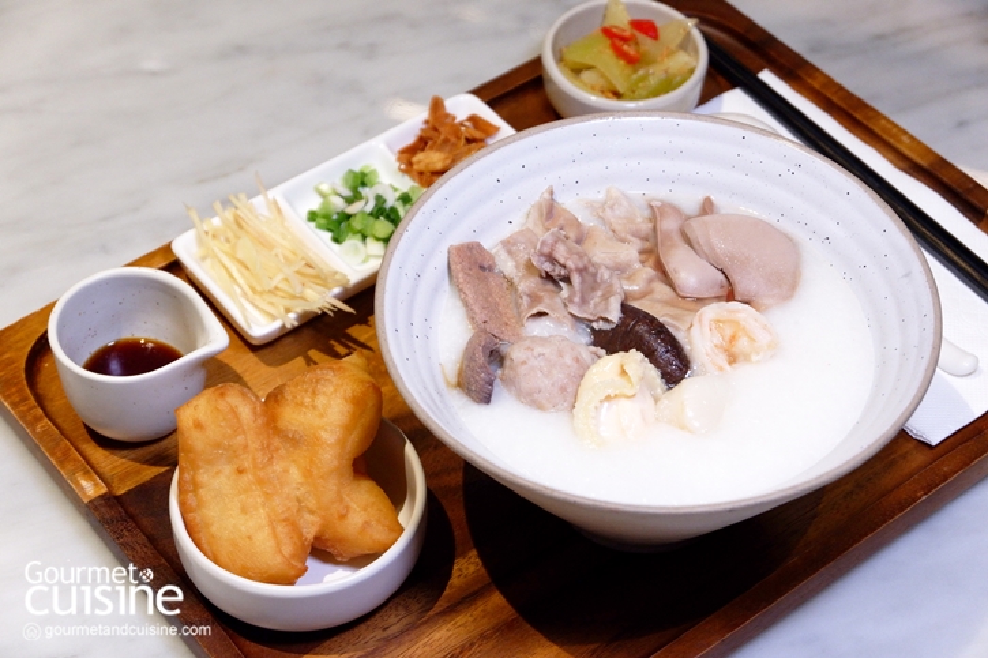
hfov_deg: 27.0
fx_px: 2058
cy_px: 329
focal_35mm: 75
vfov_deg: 18.2
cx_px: 494
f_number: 5.6
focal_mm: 50
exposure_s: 1/52
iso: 800
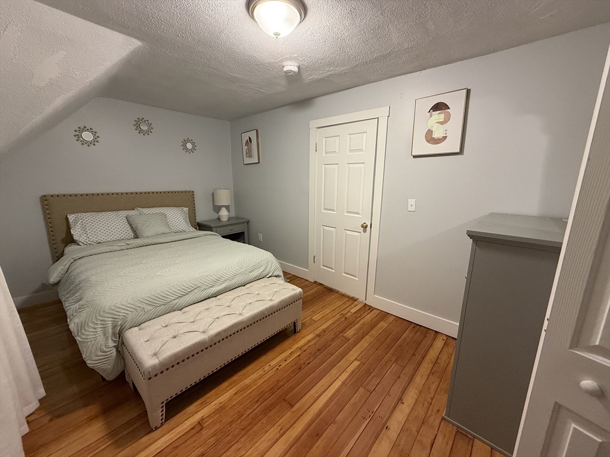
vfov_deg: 85.7
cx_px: 305
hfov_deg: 102.1
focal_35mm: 14
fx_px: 247
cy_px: 228
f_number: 2.2
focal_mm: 2.22
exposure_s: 1/60
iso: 400
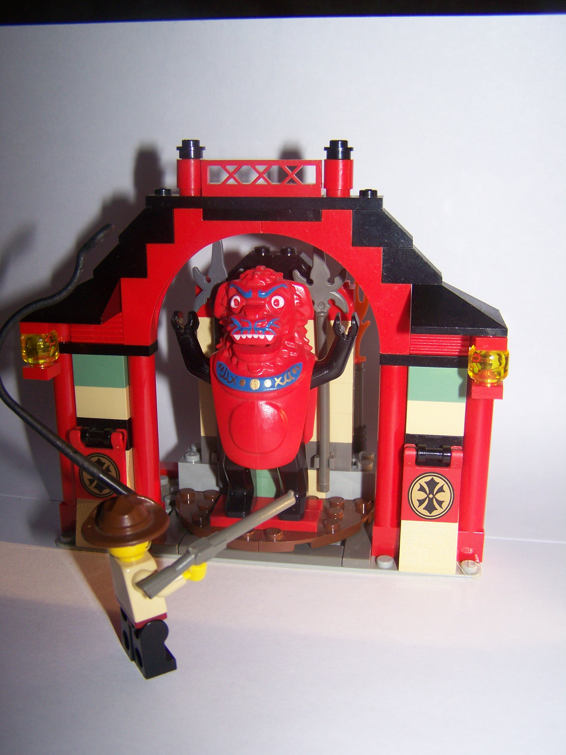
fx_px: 828
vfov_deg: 49.0
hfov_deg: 37.7
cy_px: 378
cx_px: 283
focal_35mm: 38
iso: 80
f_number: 2.8
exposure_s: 1/60
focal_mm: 6.3
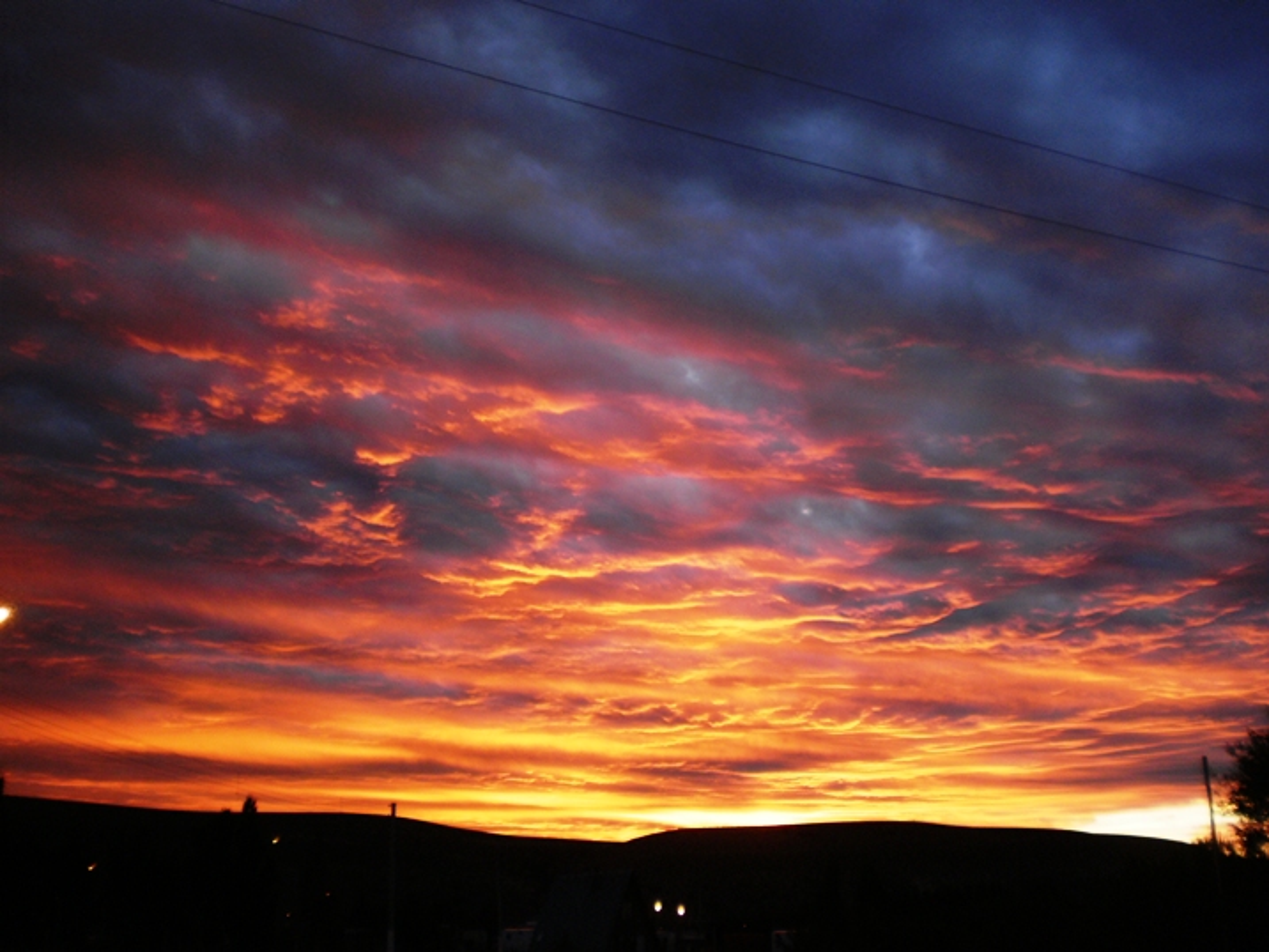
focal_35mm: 36
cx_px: 634
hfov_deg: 51.3
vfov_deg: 39.7
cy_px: 476
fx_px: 1320
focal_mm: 6.3
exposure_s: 1/40
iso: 100
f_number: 3.1
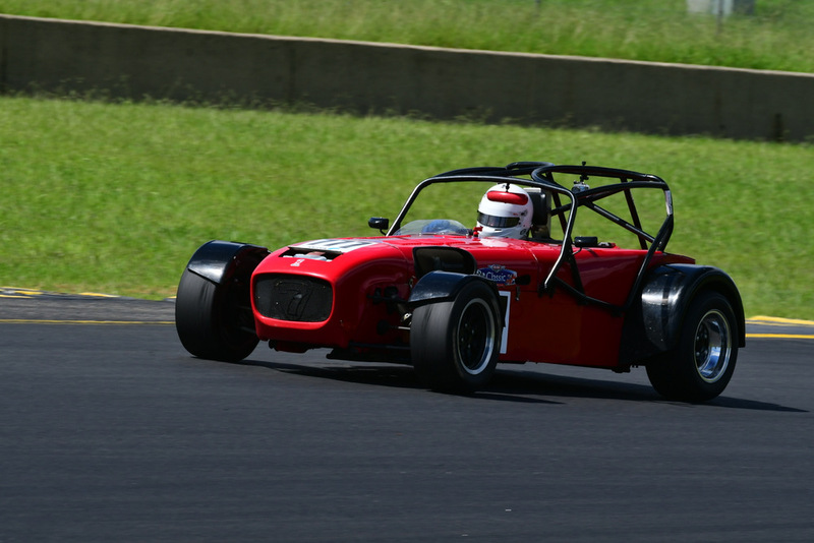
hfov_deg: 4.6
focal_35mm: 450
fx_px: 10178
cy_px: 272
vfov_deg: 3.1
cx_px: 407
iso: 320
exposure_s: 1/640
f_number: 11
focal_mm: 300
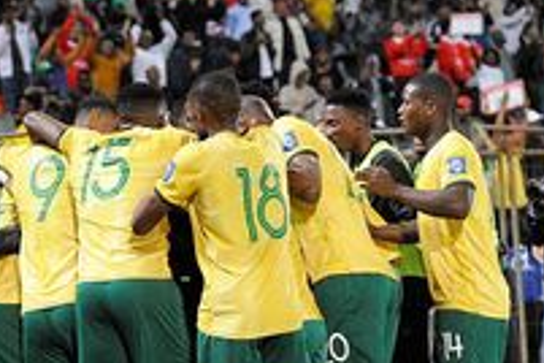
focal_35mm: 139
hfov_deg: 14.7
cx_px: 219
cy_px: 295
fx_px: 2100
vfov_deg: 9.8
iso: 6400
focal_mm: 70
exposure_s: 1/1250
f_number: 2.8
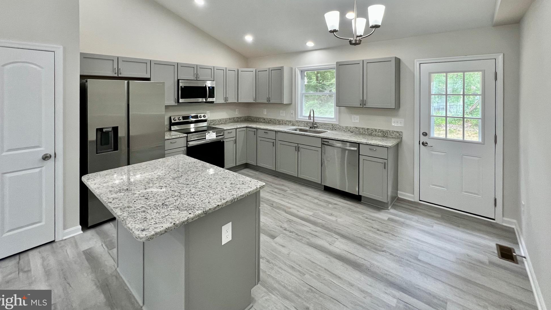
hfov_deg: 103.0
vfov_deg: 67.8
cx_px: 272
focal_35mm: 15
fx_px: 219
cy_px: 94
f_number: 1.8
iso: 160
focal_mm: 1.57
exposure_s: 1/120
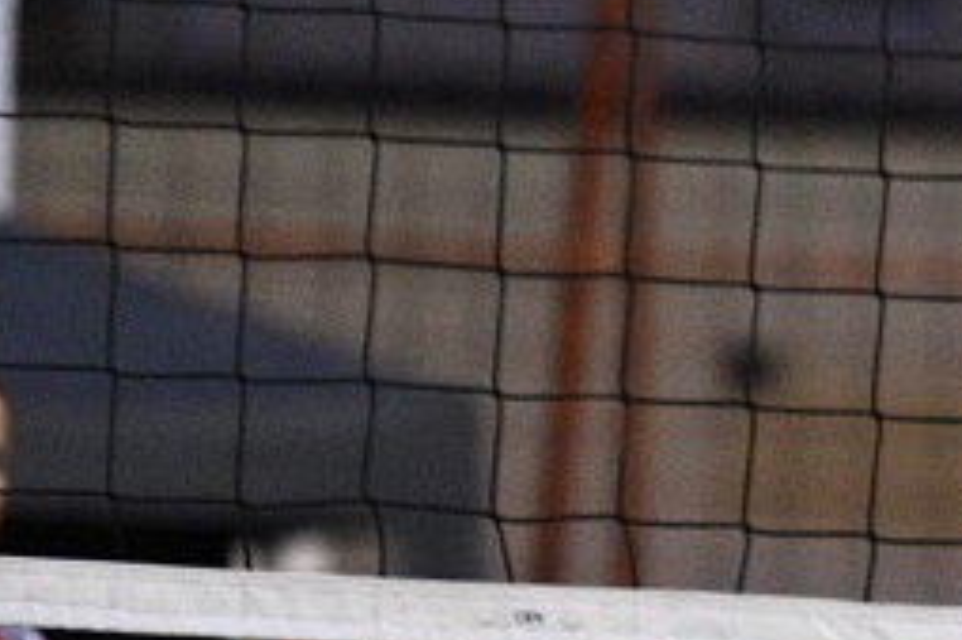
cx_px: 2200
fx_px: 18933
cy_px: 1057
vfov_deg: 1.9
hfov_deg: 2.9
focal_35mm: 709
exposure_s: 1/160
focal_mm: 150
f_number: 2.8
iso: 4000
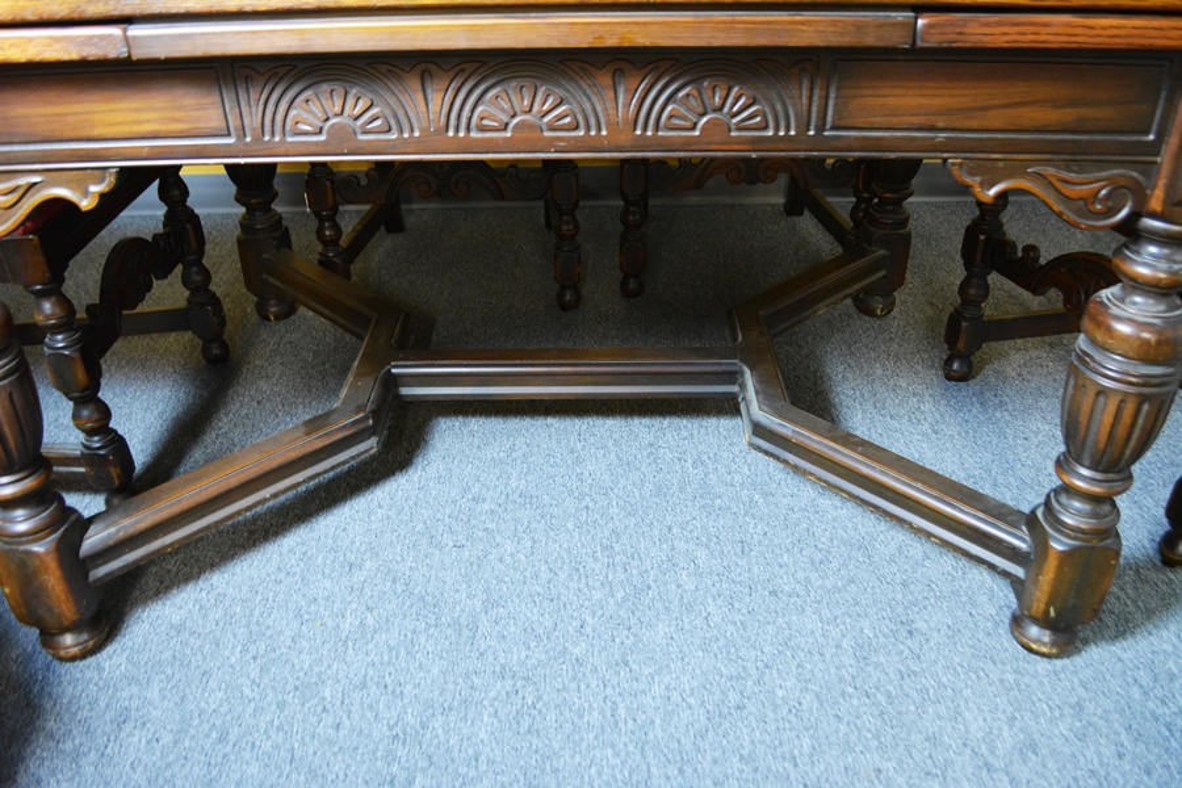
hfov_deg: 61.9
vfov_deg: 43.6
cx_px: 591
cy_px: 394
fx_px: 985
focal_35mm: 30
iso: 2200
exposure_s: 1/30
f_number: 3.8
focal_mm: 20
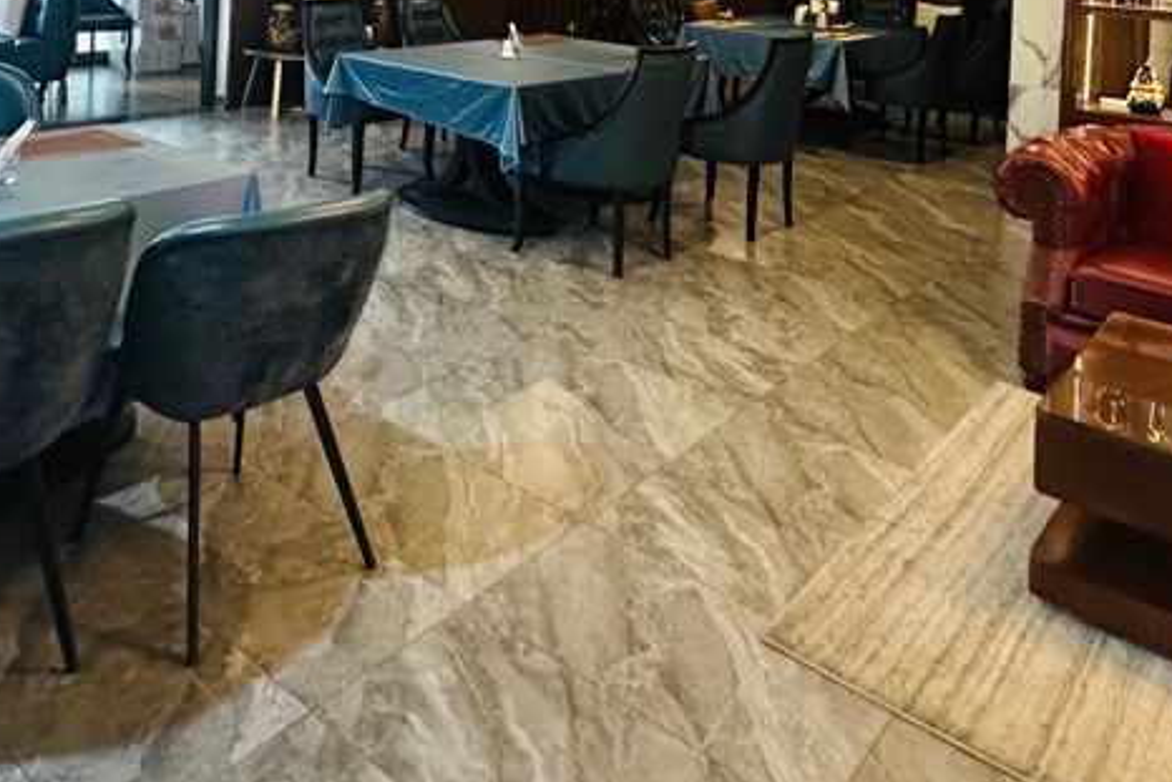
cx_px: 563
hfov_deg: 58.7
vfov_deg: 35.2
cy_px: -80
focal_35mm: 32
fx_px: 1042
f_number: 2.2
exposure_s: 1/50
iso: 1000
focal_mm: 2.22
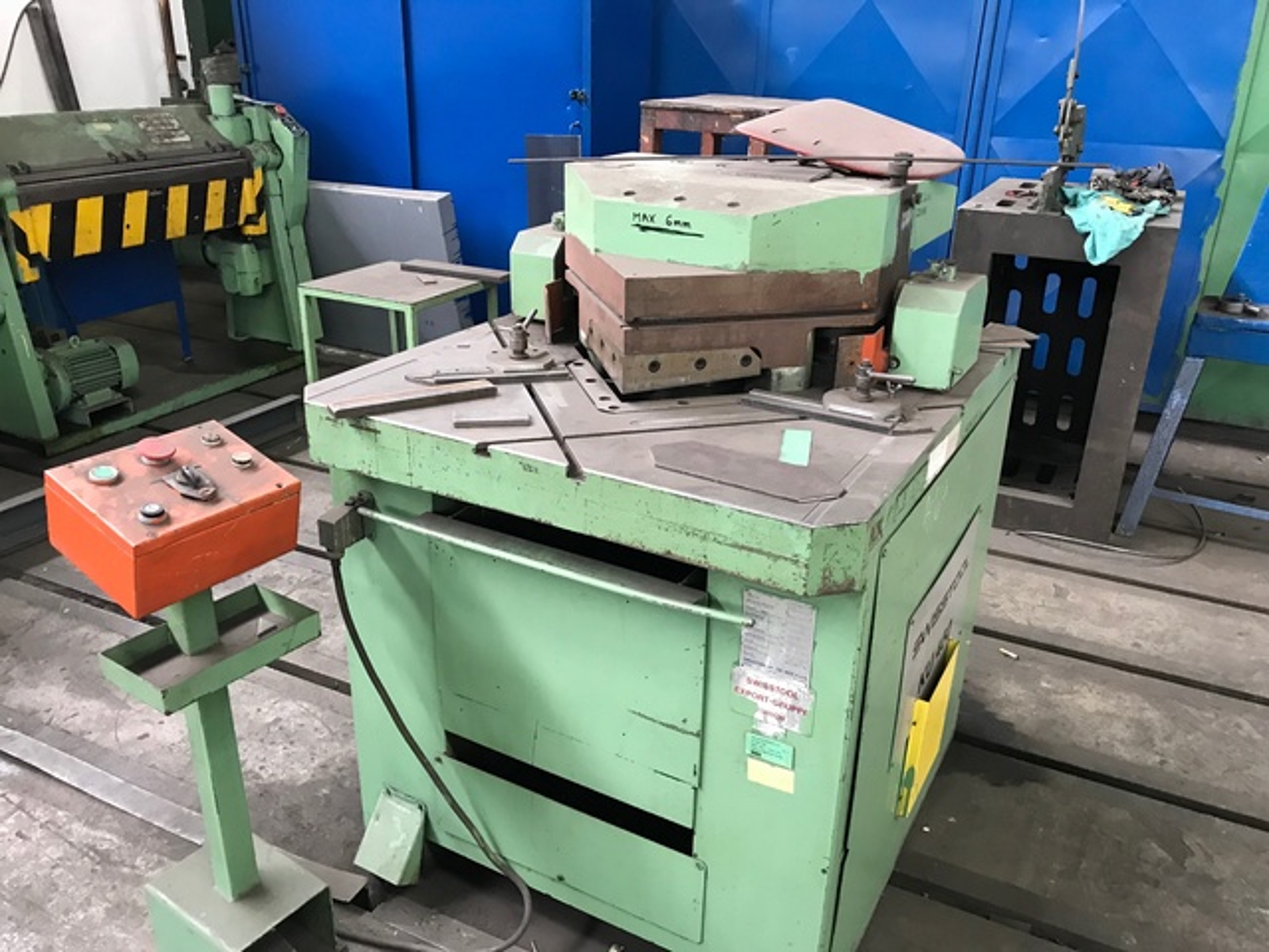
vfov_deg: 49.7
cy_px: 476
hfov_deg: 63.4
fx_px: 1026
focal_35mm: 28
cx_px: 634
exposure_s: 1/17
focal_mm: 3.99
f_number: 1.8
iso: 80
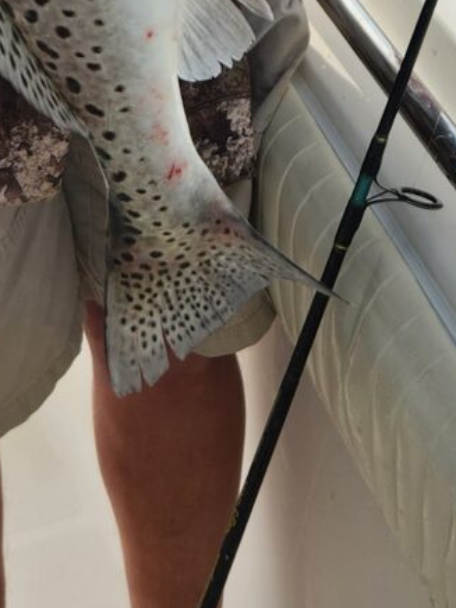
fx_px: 1897
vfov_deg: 16.0
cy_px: -411
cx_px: 361
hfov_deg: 13.6
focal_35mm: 108
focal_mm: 5.4
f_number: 1.8
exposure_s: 1/805
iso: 20
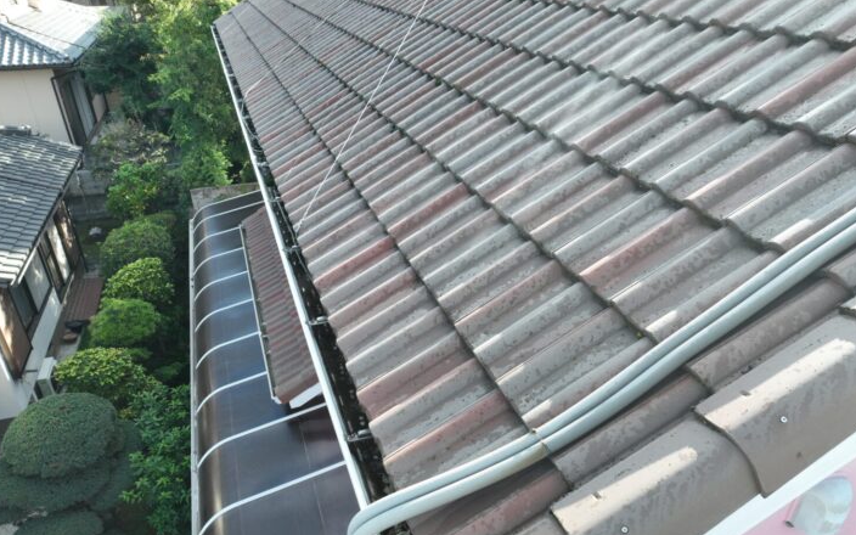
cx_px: 426
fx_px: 607
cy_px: 323
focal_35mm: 26
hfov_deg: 70.4
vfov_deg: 47.3
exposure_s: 1/400
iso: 100
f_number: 2.8
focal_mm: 12.29
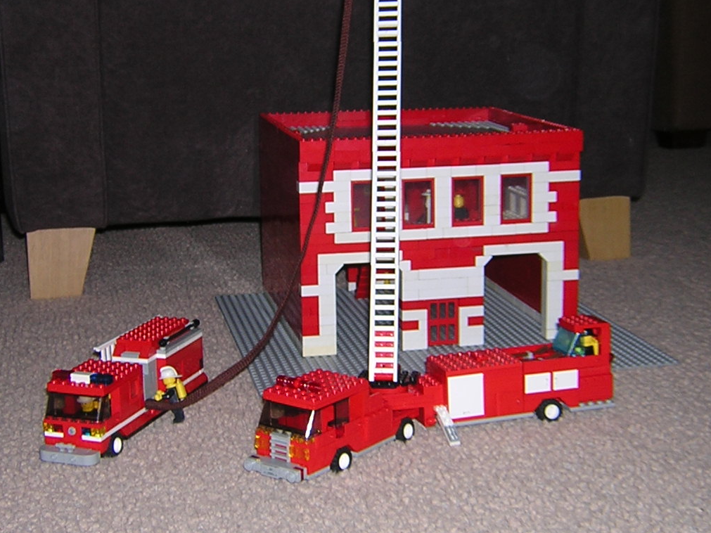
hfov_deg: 33.8
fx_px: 1171
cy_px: 234
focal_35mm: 57
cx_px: 368
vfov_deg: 25.6
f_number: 2.6
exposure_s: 1/60.1
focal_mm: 4.7
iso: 100
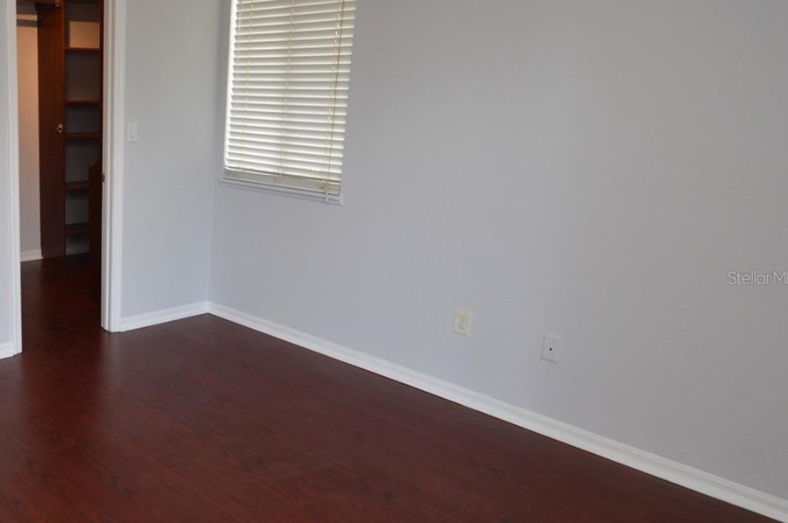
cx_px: 105
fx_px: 700
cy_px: 278
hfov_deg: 52.8
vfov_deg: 41.0
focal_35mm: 32
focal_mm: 12
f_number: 4
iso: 400
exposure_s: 1/60
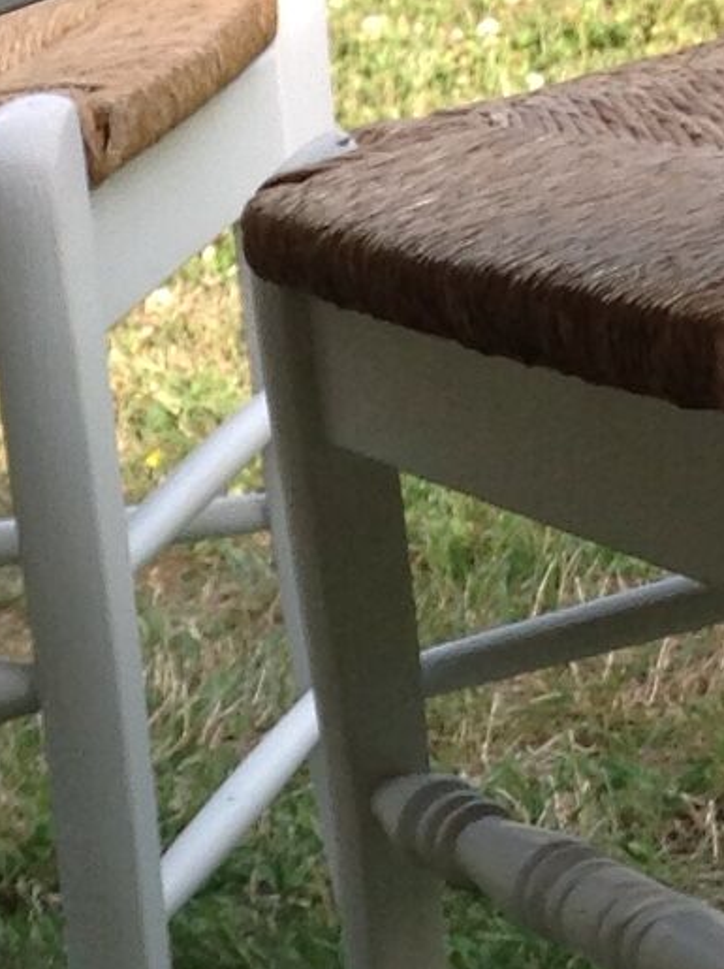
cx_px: -878
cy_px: 2040
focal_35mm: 176
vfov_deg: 10.2
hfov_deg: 7.9
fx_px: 4918
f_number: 2.4
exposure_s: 1/408
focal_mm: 4.28
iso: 50
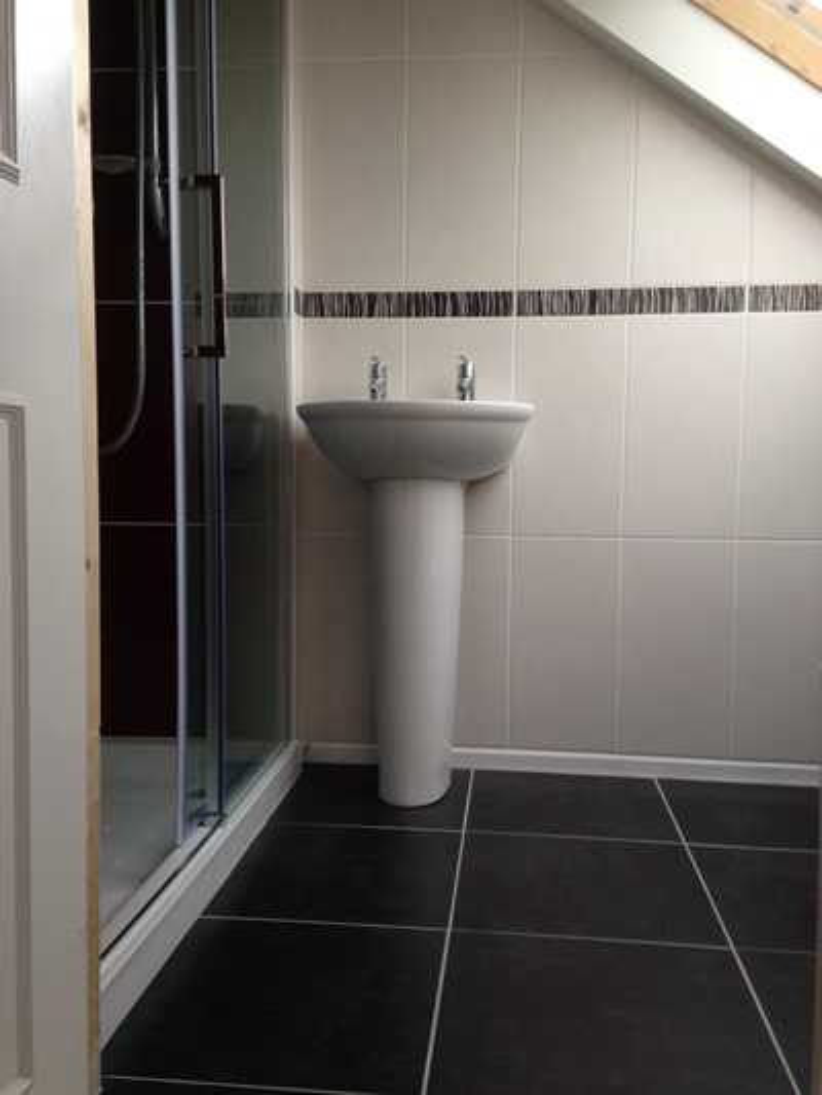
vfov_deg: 55.3
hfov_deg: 43.0
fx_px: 1044
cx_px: 411
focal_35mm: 33
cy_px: 548
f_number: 2.4
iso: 50
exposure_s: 1/20
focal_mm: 4.12
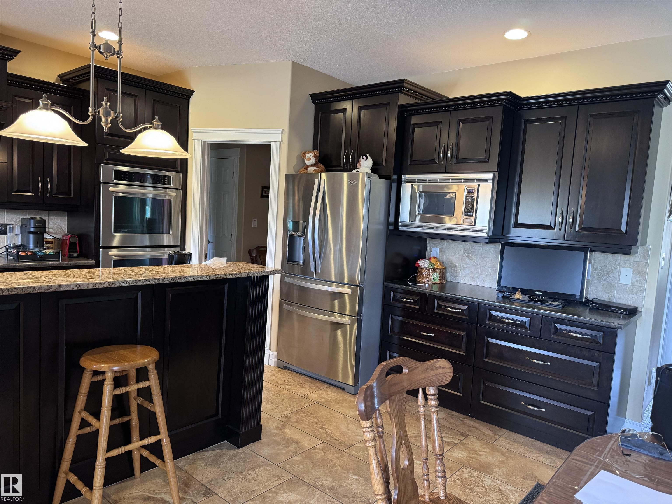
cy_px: 252
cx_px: 336
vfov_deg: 56.8
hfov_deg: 71.6
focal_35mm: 24
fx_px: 466
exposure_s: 1/60
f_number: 1.78
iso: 320
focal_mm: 6.76
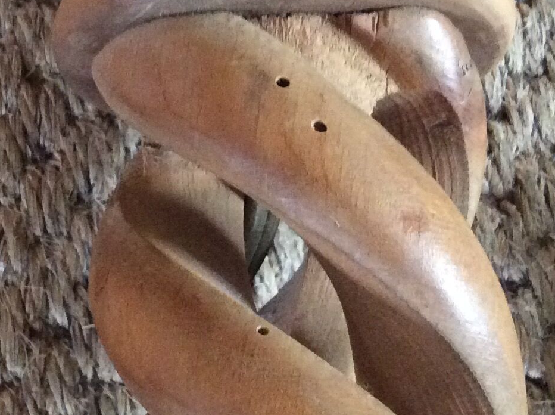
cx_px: 102
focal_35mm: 89
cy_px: 73
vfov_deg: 16.4
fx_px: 1425
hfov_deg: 21.7
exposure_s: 1/20
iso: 320
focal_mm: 3.3
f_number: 2.4
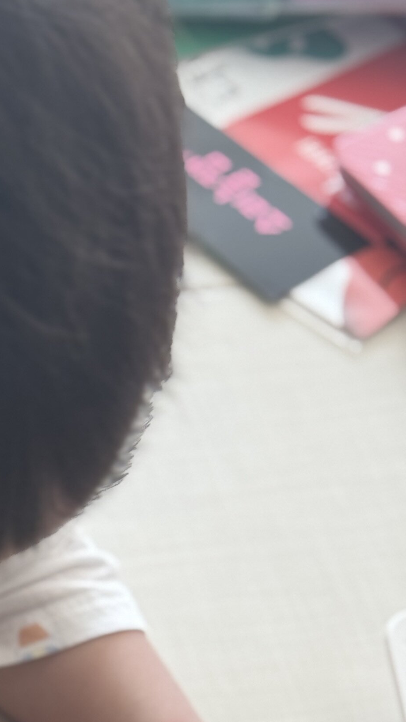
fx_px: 2470
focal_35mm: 129
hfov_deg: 9.1
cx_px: -259
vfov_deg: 15.9
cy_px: 884
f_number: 1.78
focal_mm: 6.76
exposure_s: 1/121
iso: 64
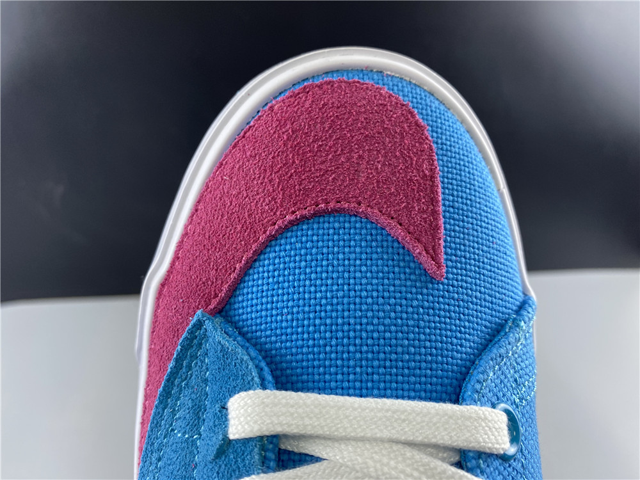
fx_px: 481
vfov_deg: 53.1
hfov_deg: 67.3
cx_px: 320
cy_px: 240
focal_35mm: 26
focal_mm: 4.25
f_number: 1.8
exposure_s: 1/100
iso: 100
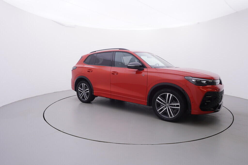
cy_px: 82
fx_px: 155
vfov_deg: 56.2
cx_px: 124
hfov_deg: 77.3
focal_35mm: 22
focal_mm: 15
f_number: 5
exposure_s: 1/80
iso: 200
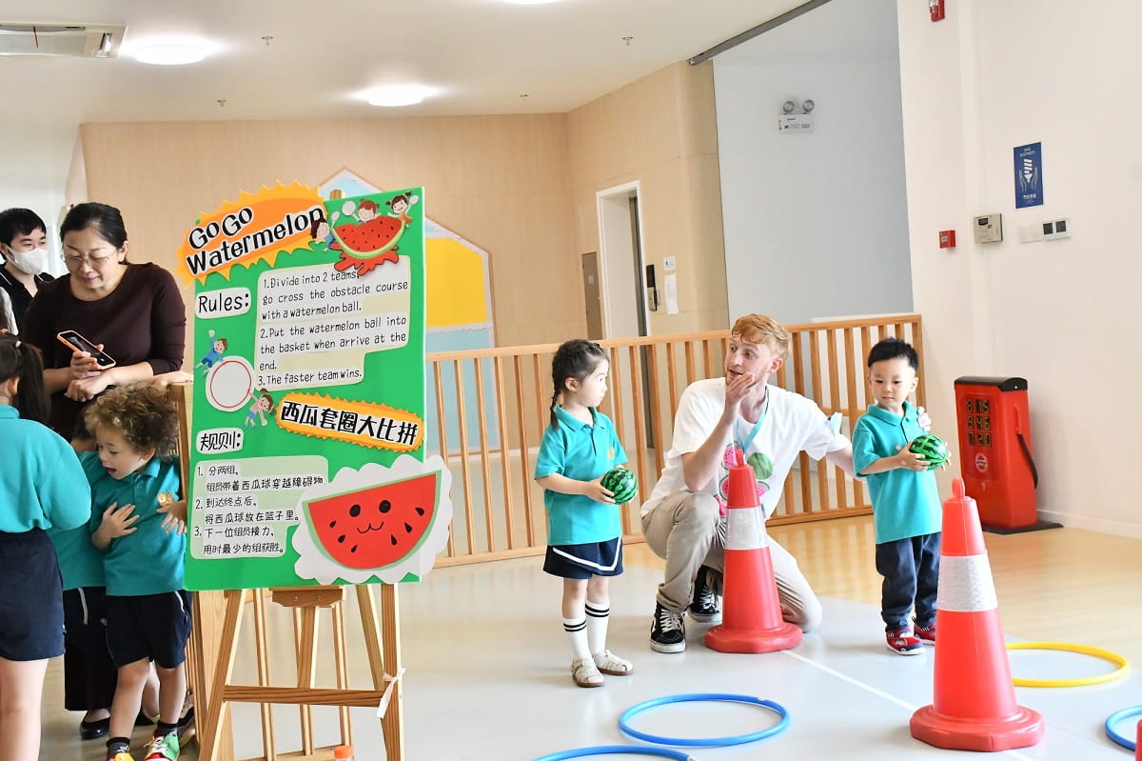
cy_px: 380
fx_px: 1522
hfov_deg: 41.1
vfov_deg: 28.1
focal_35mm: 48
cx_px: 571
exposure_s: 1/250
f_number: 5
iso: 4000
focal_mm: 32
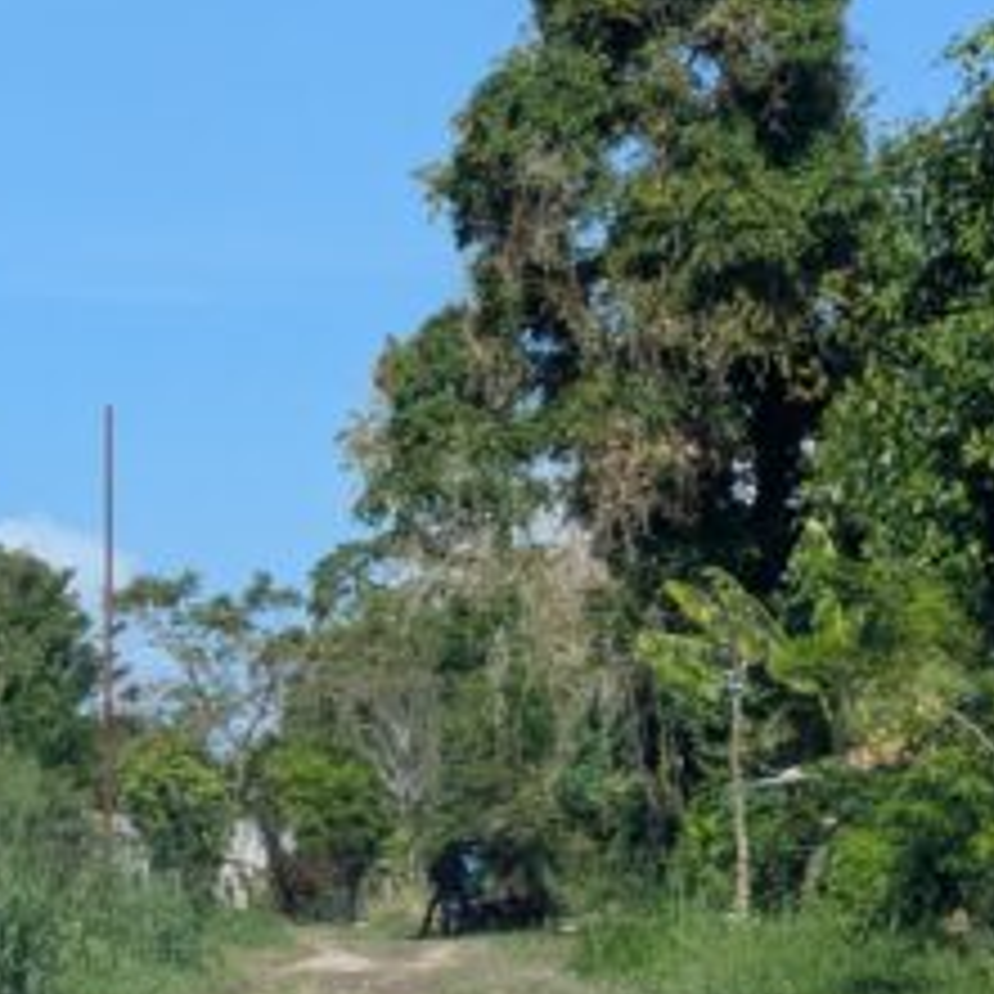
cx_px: 135
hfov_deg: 12.2
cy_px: 573
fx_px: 4613
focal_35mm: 142
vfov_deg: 12.3
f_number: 1.89
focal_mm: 5.43
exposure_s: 1/2160
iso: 52
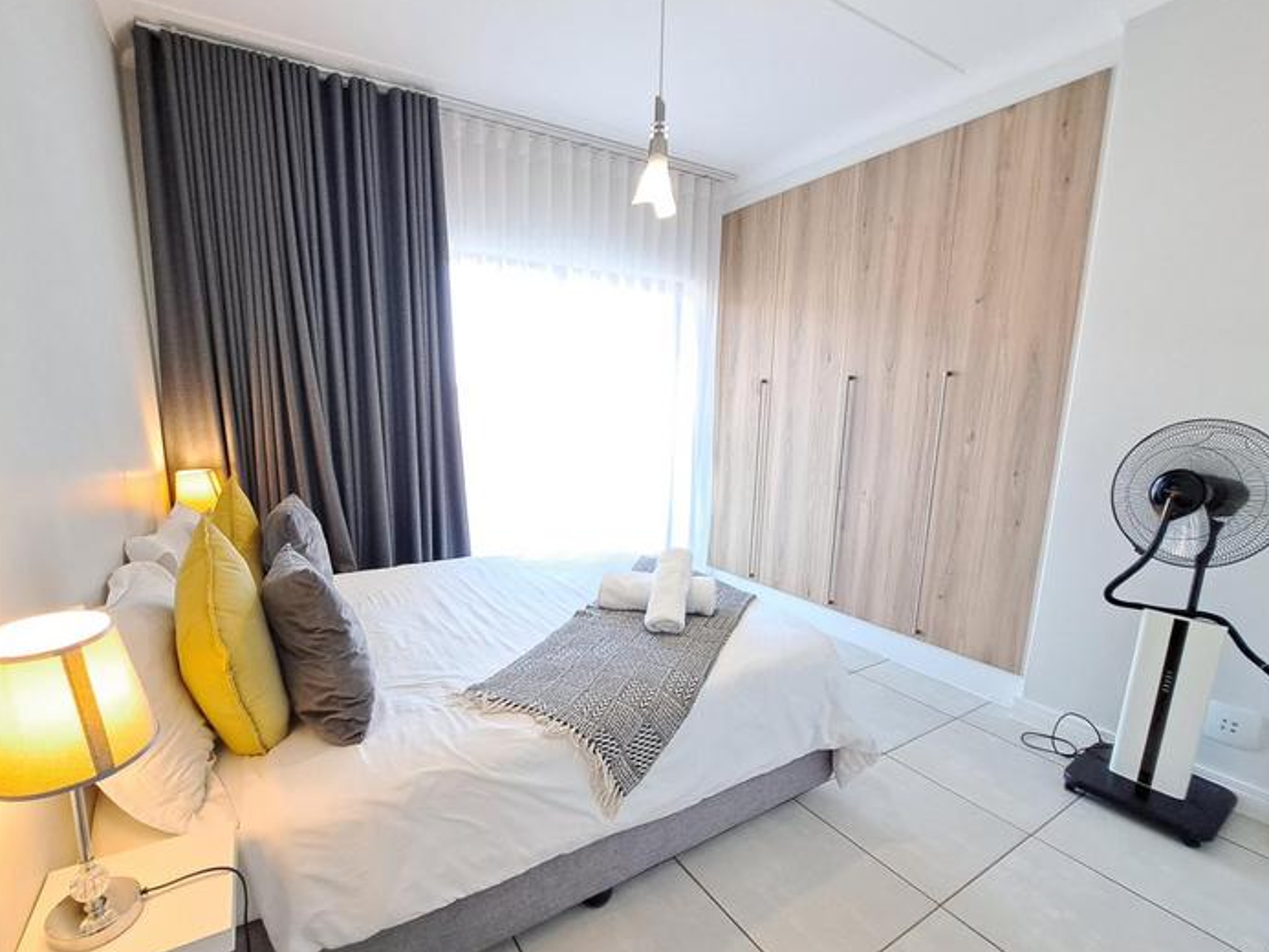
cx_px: 602
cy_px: 522
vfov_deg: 81.5
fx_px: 550
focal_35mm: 15
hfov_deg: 98.1
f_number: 2.2
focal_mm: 1.74
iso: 160
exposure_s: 1/50
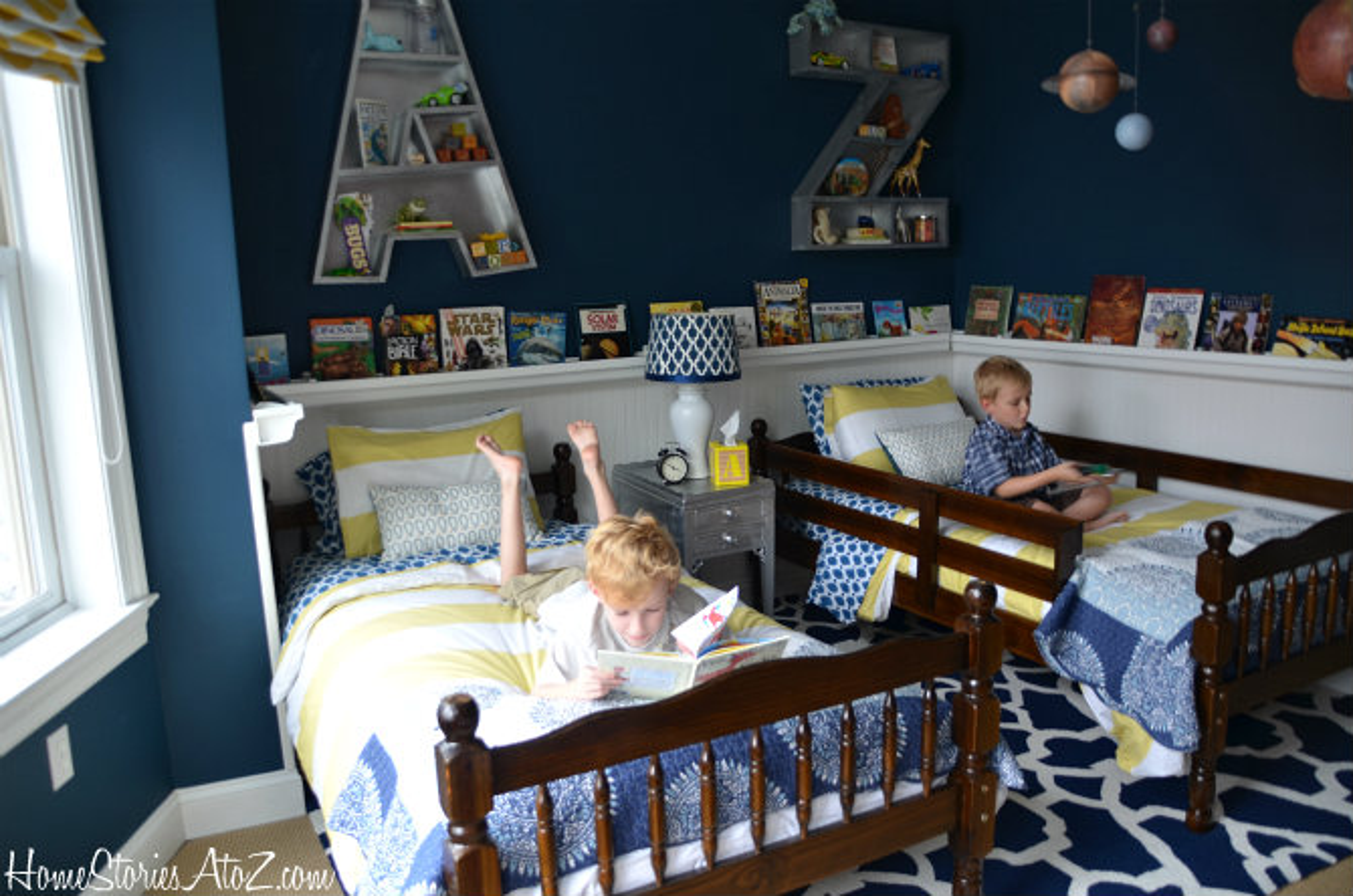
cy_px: 448
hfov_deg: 67.5
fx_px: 1013
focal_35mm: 27
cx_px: 676
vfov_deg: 47.8
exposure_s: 1/13
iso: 100
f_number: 3.5
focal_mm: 18
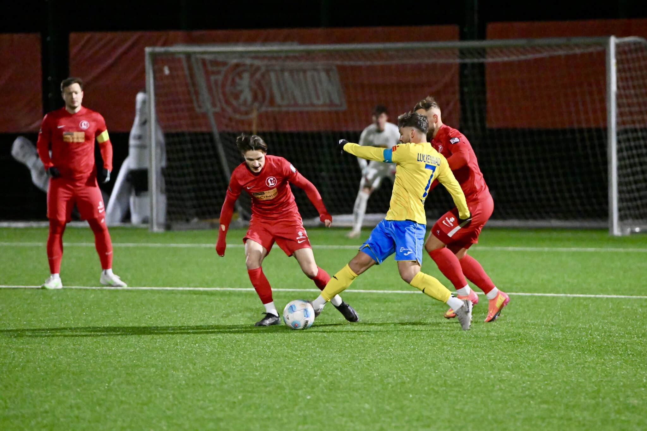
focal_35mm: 200
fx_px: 3594
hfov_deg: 10.3
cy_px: 216
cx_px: 324
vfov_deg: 6.9
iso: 10000
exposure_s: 1/1250
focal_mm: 200
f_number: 3.2
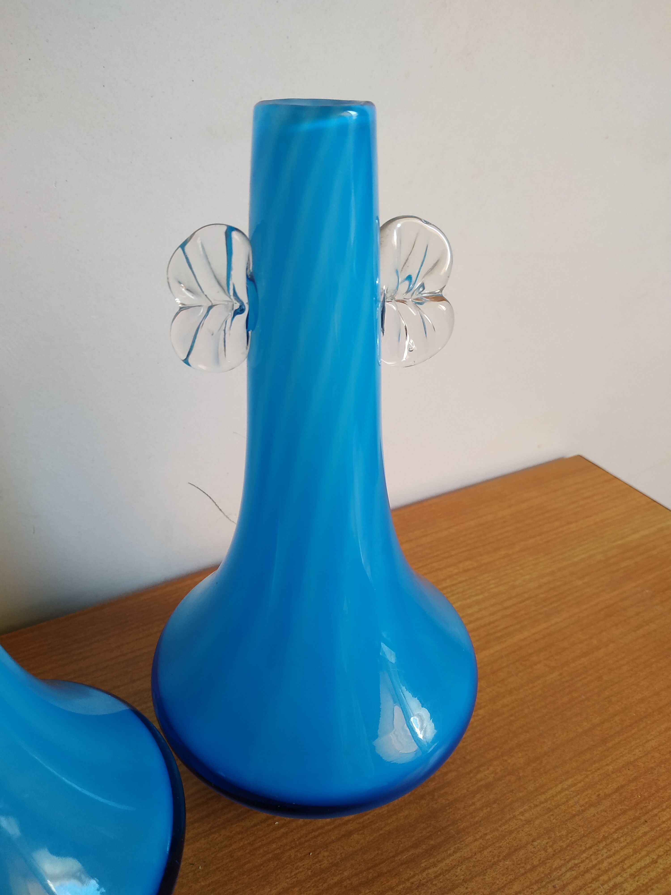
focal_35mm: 24
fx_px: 620
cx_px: 336
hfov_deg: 56.8
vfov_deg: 71.6
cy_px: 448
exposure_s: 1/25
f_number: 1.9
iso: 250
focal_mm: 3.94
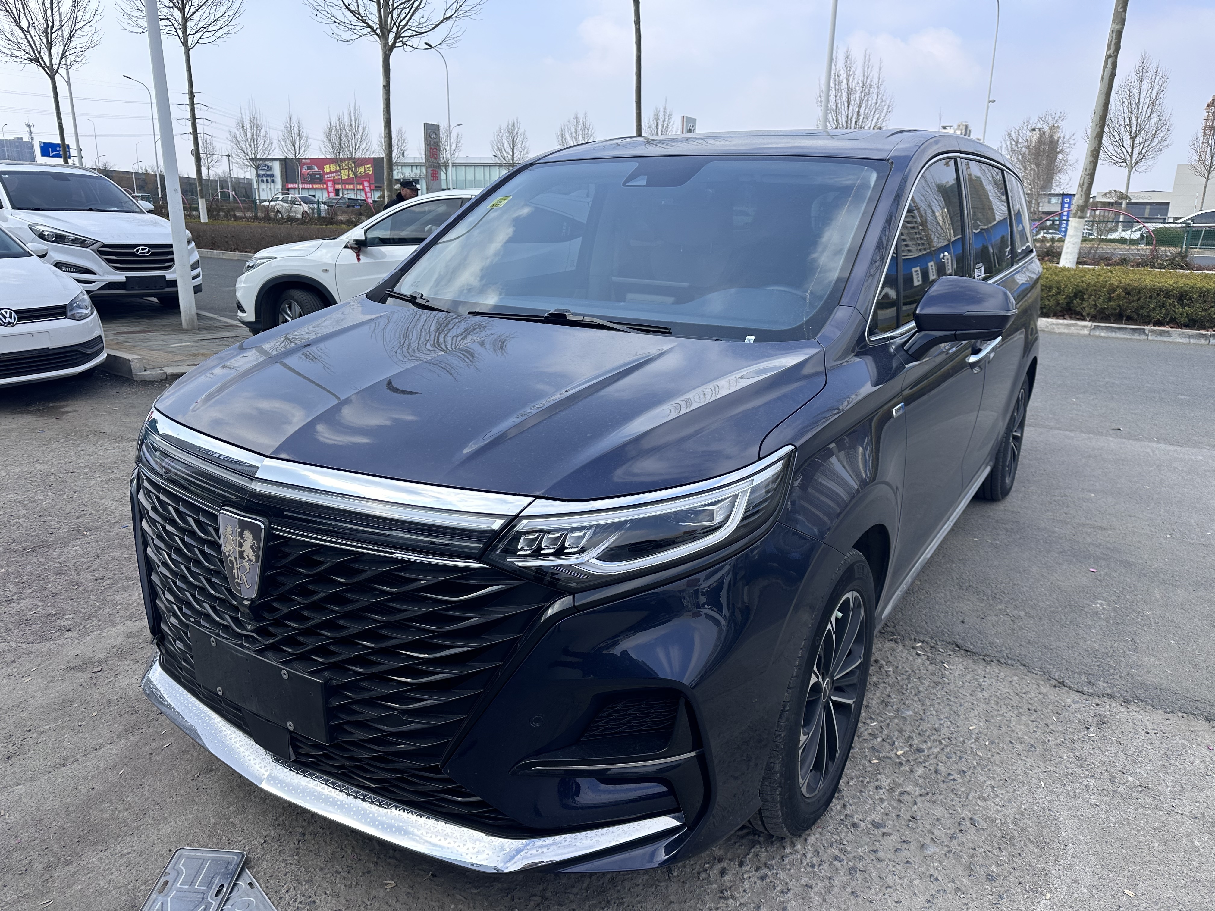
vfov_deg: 56.8
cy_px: 456
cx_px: 608
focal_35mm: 24
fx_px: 842
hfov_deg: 71.6
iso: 80
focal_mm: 6.86
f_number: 1.78
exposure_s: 1/2732
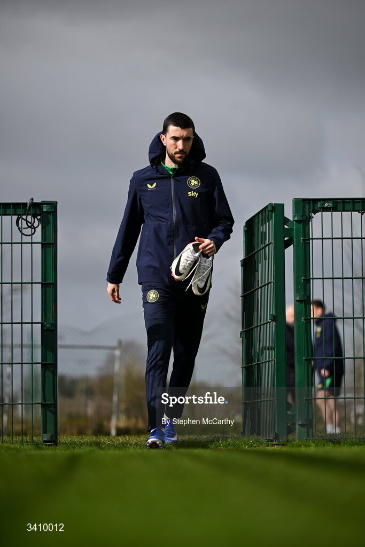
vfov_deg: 16.4
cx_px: 182
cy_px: 274
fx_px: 1900
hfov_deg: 11.0
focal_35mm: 125
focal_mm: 125
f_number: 2.8
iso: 250
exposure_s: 1/10000
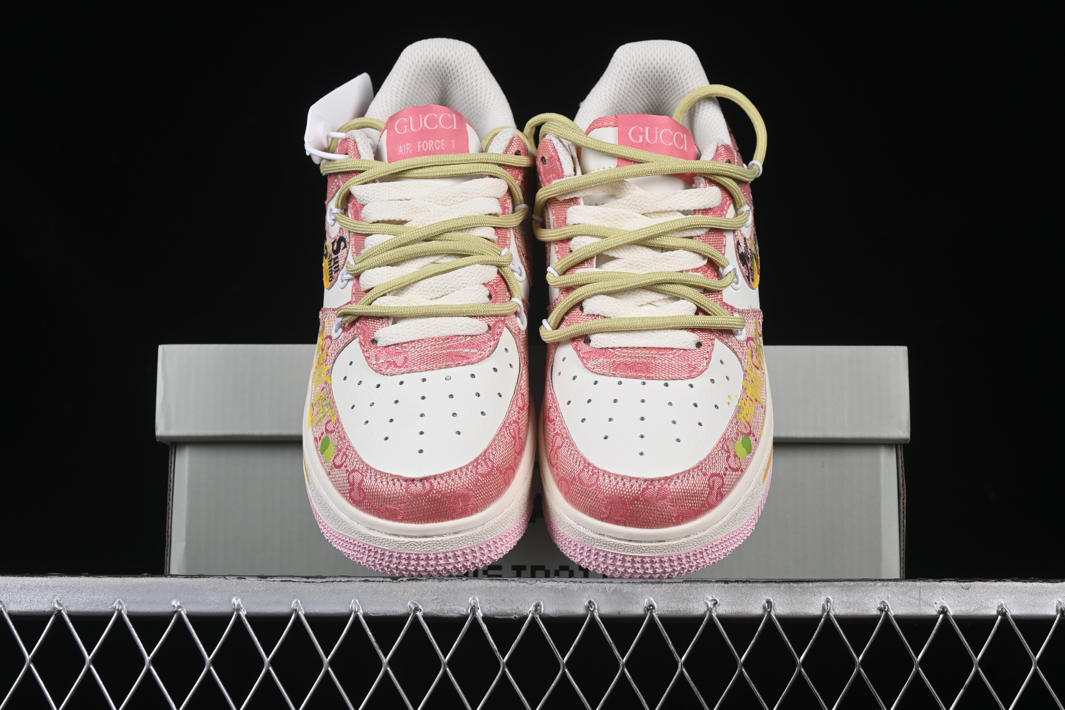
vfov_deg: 18.2
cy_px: 355
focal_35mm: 75
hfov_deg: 27.0
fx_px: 2219
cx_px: 532
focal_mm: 50
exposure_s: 1/80
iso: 160
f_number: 8
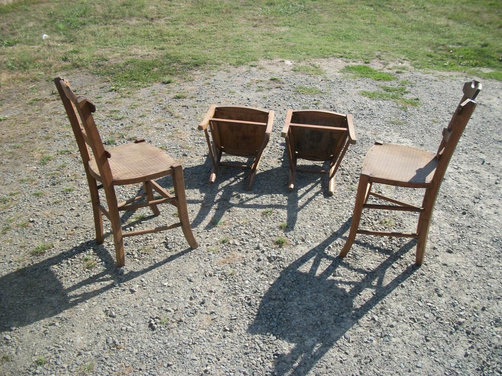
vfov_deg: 44.2
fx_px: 464
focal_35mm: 32
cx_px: 251
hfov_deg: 56.8
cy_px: 188
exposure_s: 1/125
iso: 80
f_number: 8.8
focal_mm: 5.7
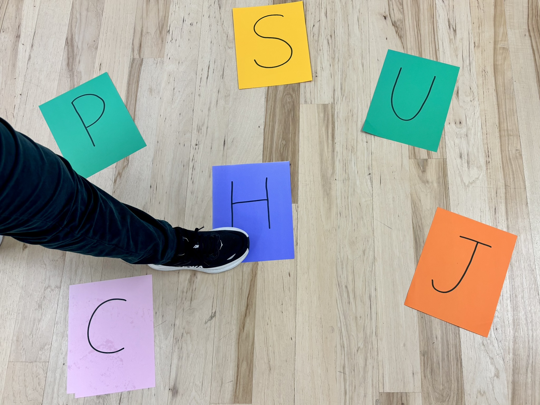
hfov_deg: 67.3
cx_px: 270
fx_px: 406
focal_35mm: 26
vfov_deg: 53.1
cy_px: 202
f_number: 1.6
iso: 64
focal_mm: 5.96
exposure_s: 1/63
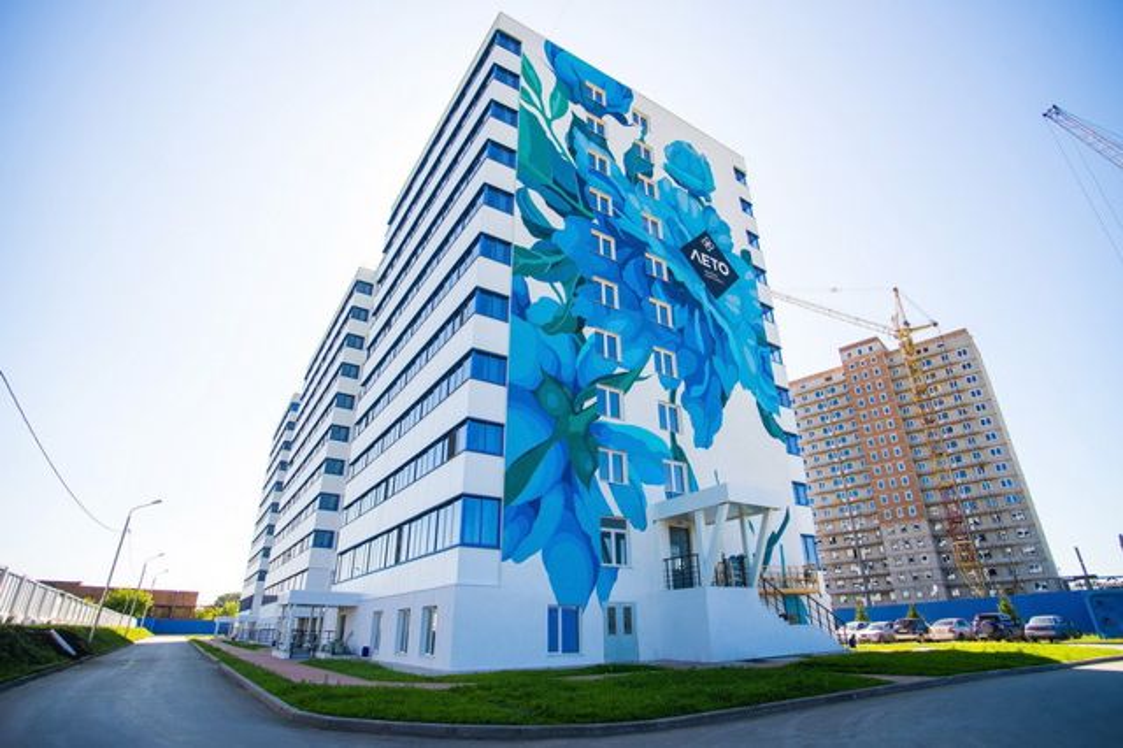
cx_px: 562
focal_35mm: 17
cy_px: 374
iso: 200
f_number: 5
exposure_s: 1/500
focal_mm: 17
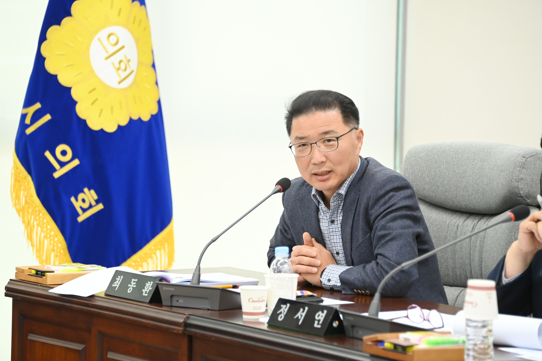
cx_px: 271
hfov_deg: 12.1
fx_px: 2559
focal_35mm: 170
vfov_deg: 8.1
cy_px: 180
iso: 3200
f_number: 5.6
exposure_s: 1/160
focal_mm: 170
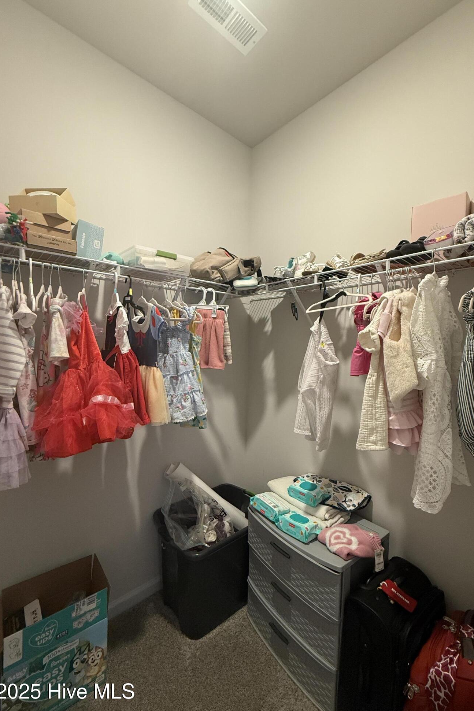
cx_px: 253
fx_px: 296
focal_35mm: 15
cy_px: 359
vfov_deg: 100.4
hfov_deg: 77.2
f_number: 2.2
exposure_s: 1/60
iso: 320
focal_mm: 2.22
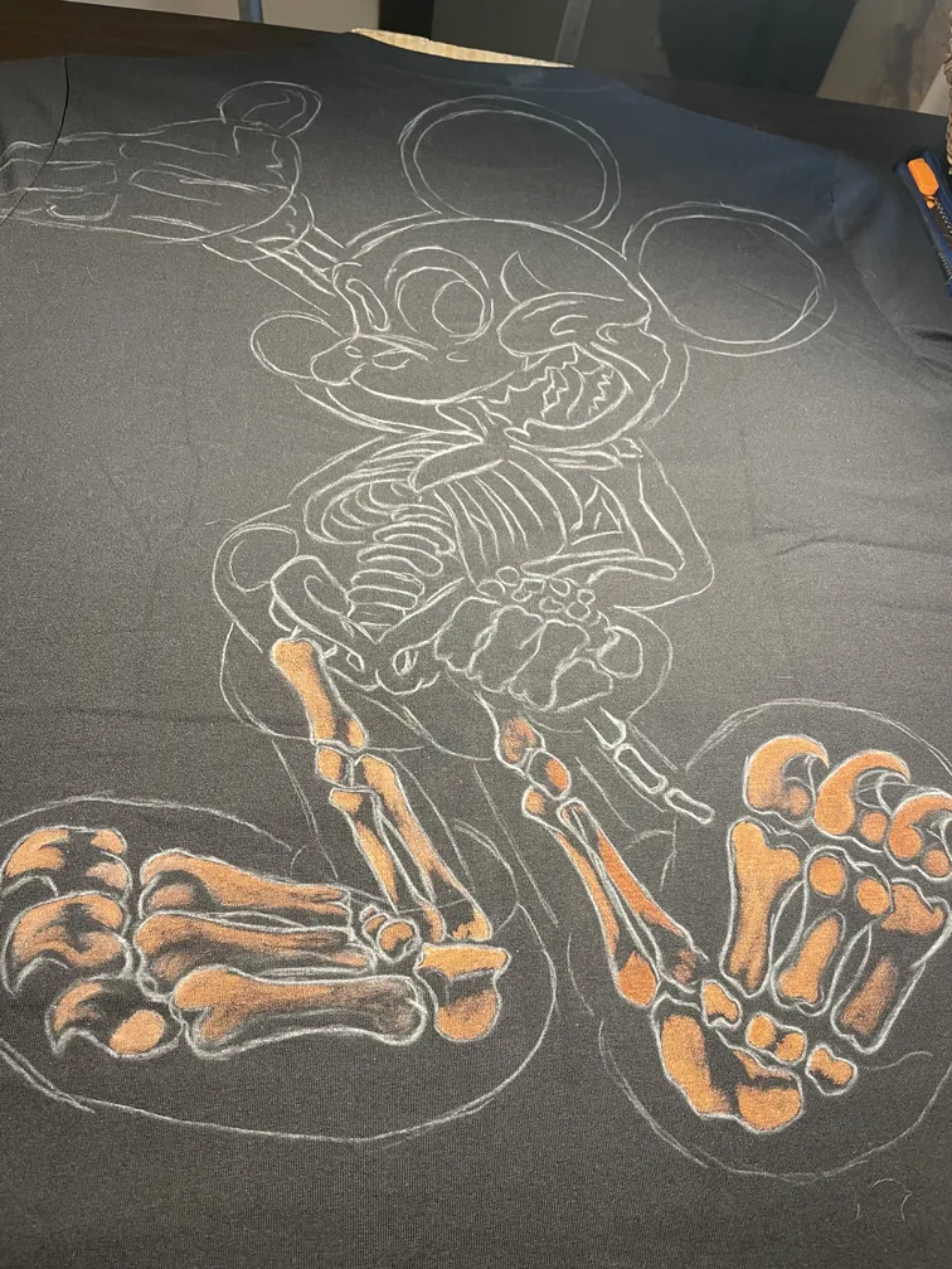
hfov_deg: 53.1
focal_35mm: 26
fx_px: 953
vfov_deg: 67.3
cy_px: 634
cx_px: 476
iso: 125
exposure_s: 1/50
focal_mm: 4.2
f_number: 1.6
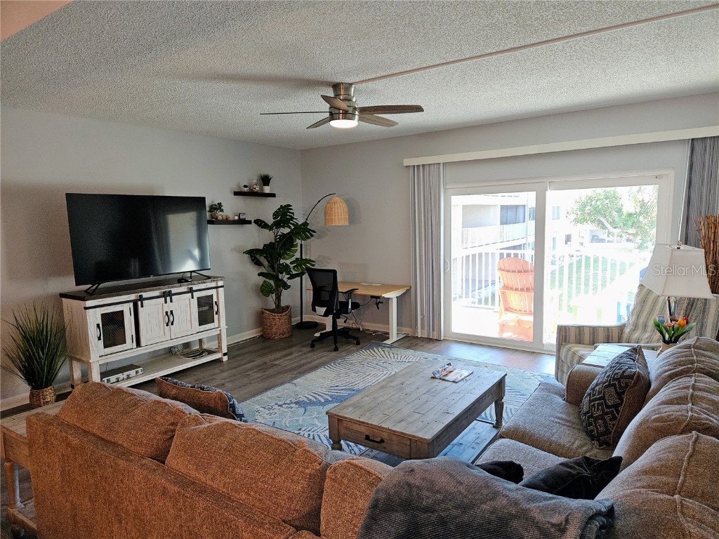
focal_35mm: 23
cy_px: 270
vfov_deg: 58.9
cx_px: 360
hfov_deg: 73.9
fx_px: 478
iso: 64
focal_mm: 5.4
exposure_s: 1/60
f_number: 1.8
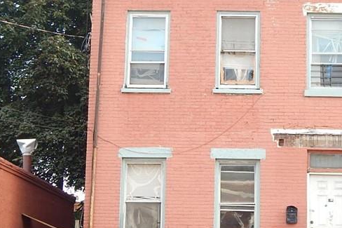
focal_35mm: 83
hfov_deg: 24.3
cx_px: 232
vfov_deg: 16.4
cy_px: 123
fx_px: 788
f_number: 3.4
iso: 125
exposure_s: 1/80
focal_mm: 6.8
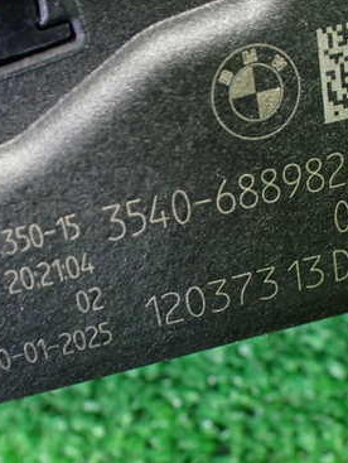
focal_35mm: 49
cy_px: 265
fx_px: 656
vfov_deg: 38.8
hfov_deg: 29.7
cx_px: 140
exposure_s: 1/30
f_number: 2.3
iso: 800
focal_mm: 5.4
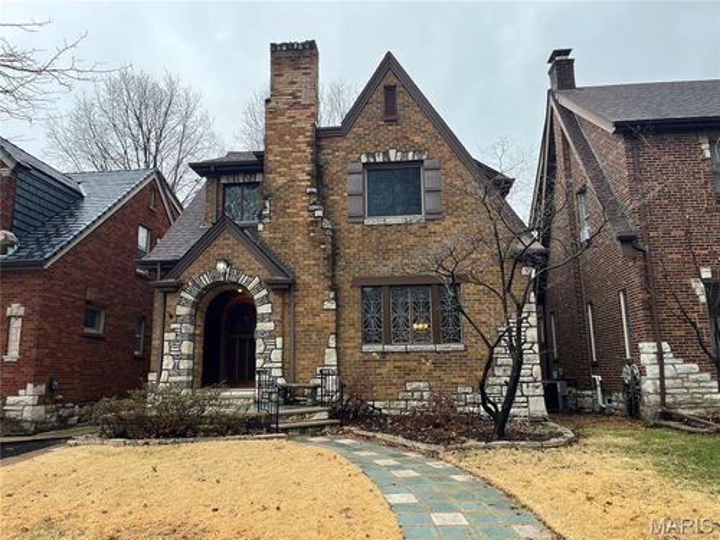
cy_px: 270
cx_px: 360
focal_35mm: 26
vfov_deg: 53.1
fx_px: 541
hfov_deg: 67.3
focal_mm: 5.1
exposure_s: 1/206
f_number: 1.6
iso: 50
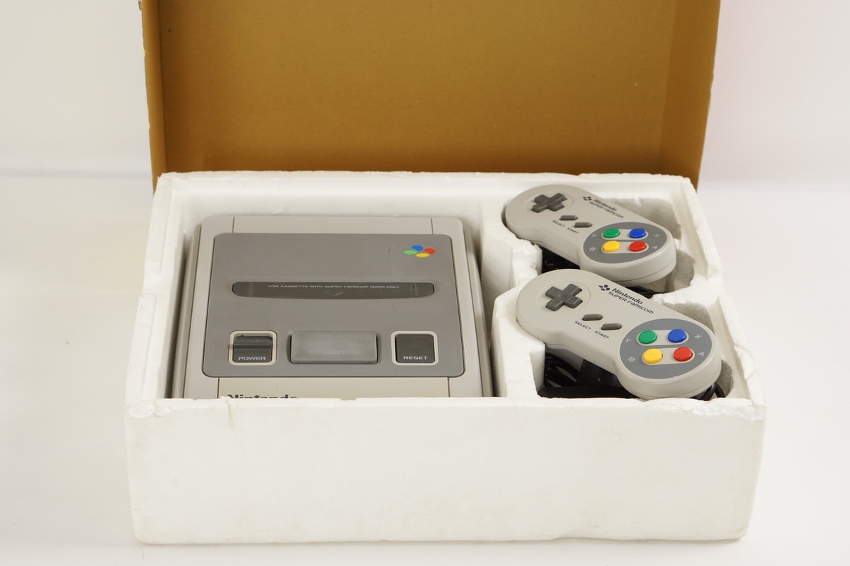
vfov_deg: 18.2
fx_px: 1771
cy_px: 283
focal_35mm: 75
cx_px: 425
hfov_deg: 27.0
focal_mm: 50
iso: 640
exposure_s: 1/80
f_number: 6.3
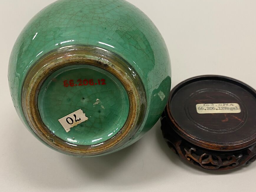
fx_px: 266
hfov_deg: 51.1
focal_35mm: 36
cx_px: 149
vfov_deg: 39.6
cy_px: 87
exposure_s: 1/53
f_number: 1.8
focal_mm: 4.25
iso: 80
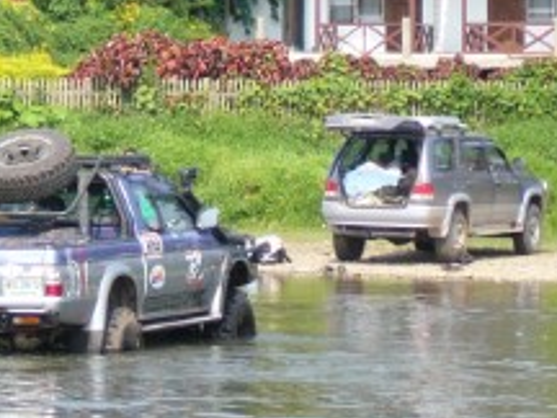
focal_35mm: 291
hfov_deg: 6.8
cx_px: 110
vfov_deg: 5.1
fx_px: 4682
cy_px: 76
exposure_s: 1/250
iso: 100
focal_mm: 17.4
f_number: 4.9
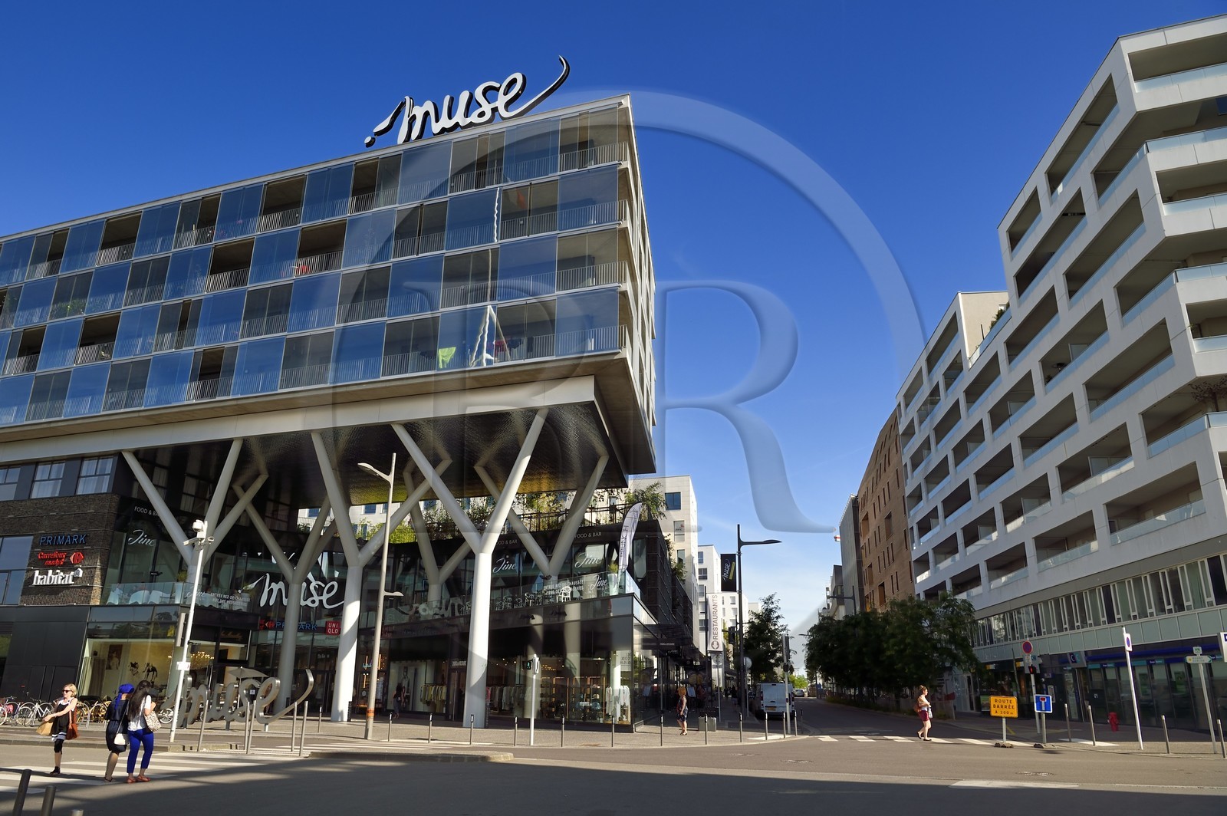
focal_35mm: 24
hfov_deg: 73.8
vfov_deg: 53.1
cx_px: 614
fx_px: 817
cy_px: 408
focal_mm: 24
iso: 200
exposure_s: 1/320
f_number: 11
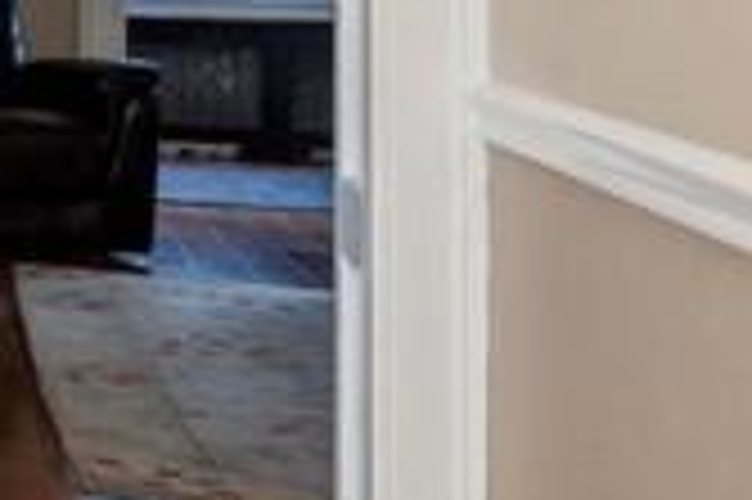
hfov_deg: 11.3
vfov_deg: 15.0
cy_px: 286
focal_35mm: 91
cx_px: -1551
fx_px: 1899
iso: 200
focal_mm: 14
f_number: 11
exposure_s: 1/8
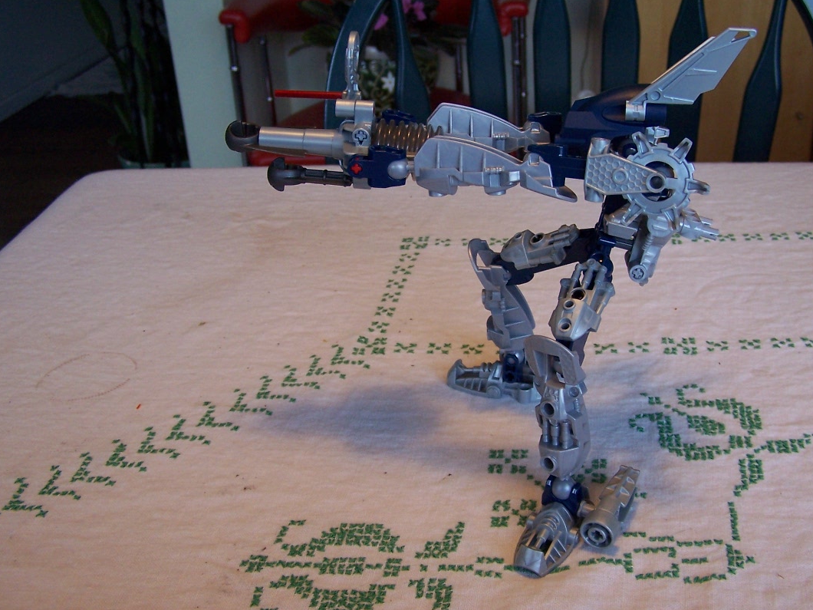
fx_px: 1010
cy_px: 318
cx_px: 455
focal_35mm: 43
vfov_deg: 33.6
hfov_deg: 43.8
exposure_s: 1/30
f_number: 2.8
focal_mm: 6.3
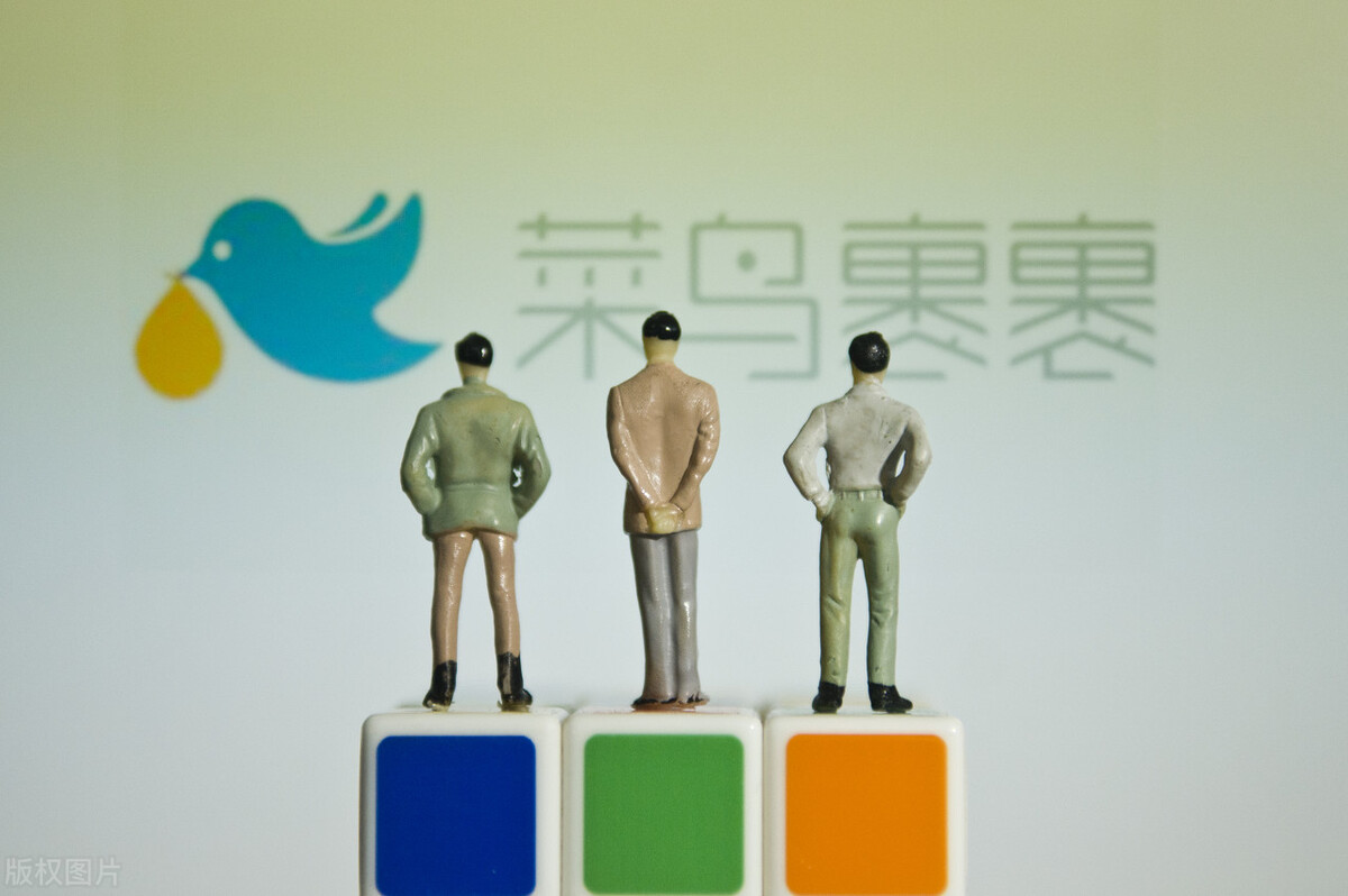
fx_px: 3087
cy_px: 448
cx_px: 674
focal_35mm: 82
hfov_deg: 24.6
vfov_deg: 16.5
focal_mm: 55
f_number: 2.8
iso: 640
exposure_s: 1/500
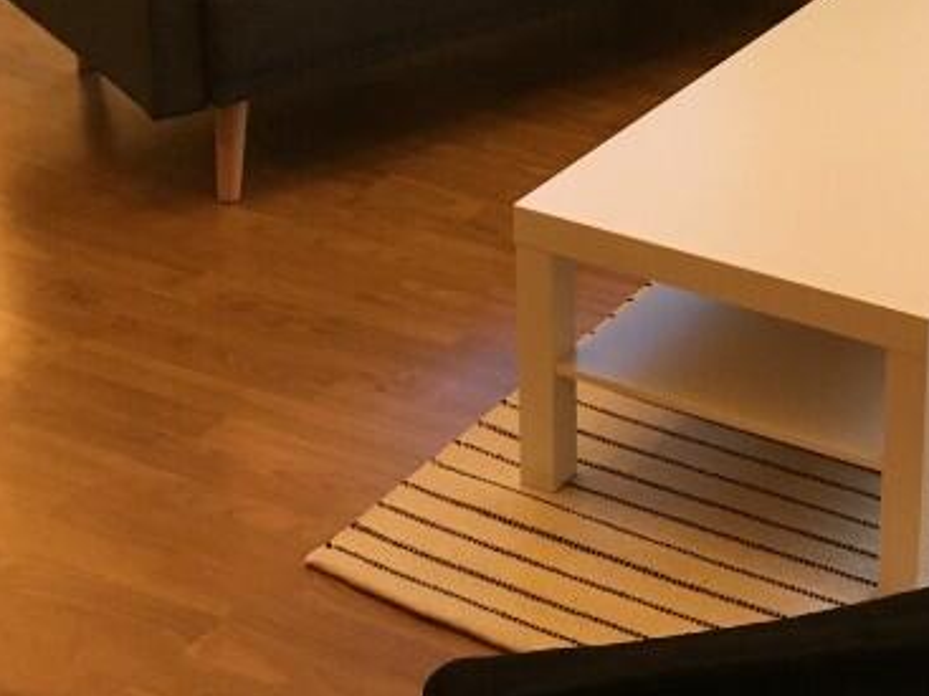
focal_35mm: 81
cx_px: 1023
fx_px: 2173
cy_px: -215
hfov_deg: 22.7
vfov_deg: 17.1
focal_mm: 4.15
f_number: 2.2
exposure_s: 1/33
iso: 160
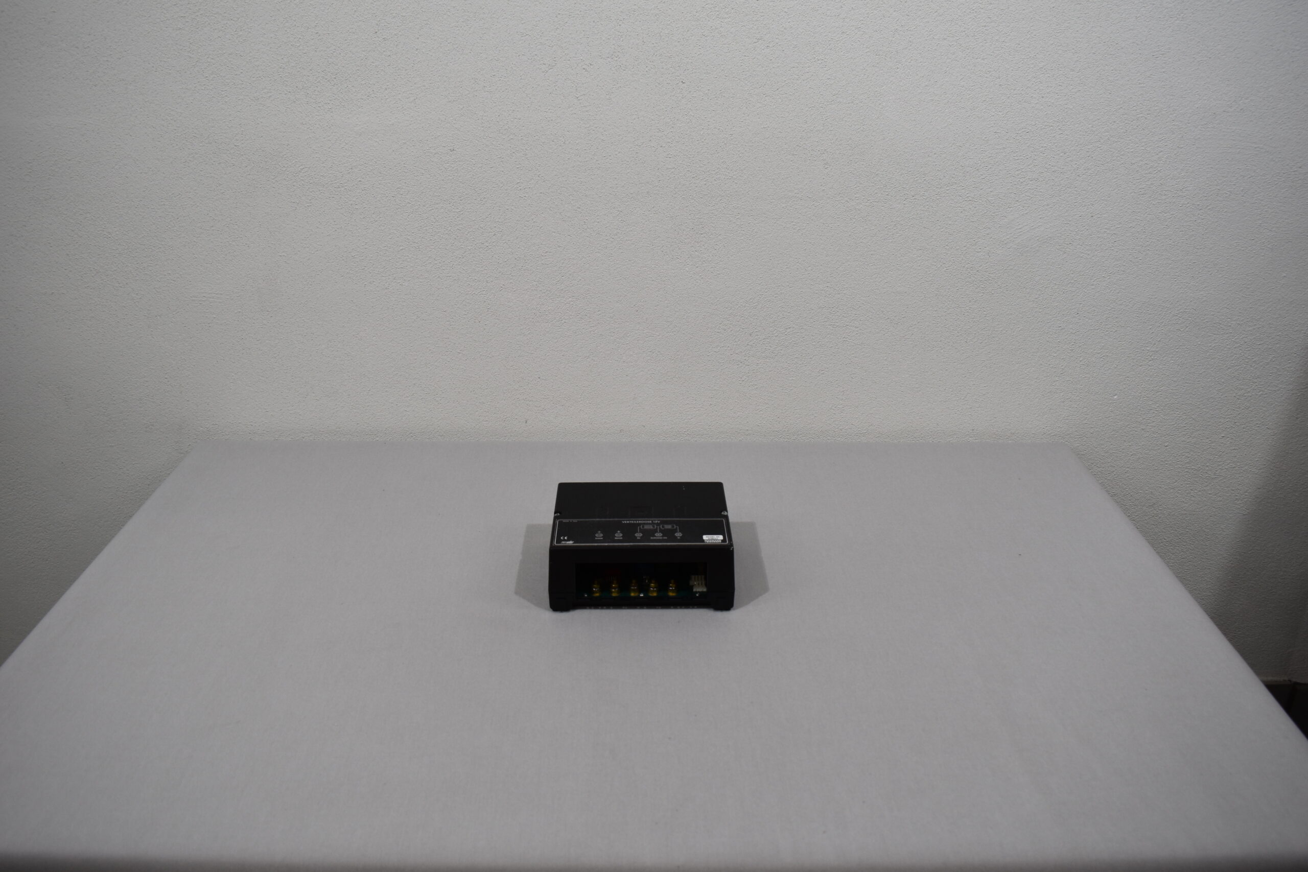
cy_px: 436
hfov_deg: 61.9
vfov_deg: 43.6
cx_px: 654
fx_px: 1090
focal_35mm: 30
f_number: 5.6
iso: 280
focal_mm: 20
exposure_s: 1/125
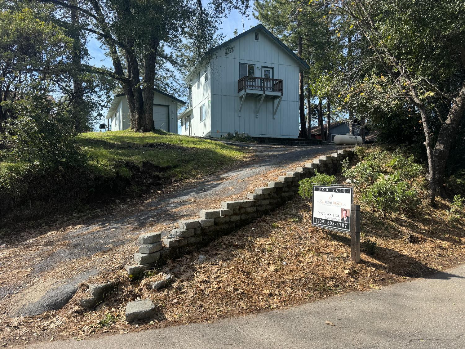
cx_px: 232
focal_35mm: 24
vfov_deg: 56.8
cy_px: 174
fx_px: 322
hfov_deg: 71.6
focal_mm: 6.86
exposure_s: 1/1597
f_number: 1.78
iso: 80
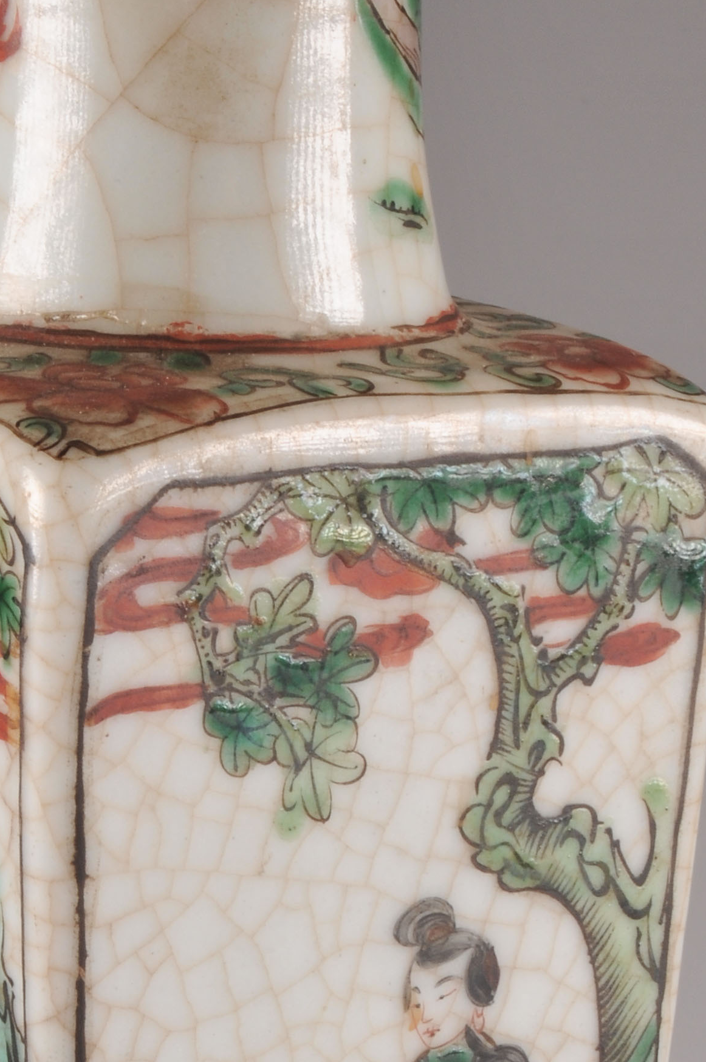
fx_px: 5963
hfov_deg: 6.8
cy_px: 1222
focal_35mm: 202
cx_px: 163
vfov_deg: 10.1
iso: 160
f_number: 22
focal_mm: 55
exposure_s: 1/250
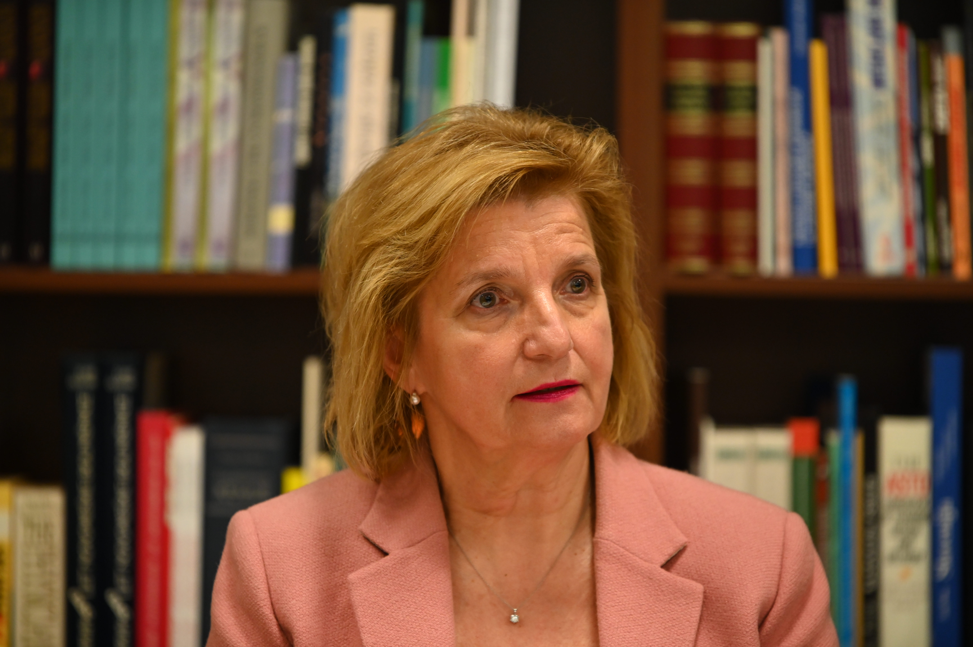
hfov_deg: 10.3
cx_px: 486
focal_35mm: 200
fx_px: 5402
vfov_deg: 6.9
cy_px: 324
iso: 2000
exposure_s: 1/160
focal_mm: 200
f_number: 3.2
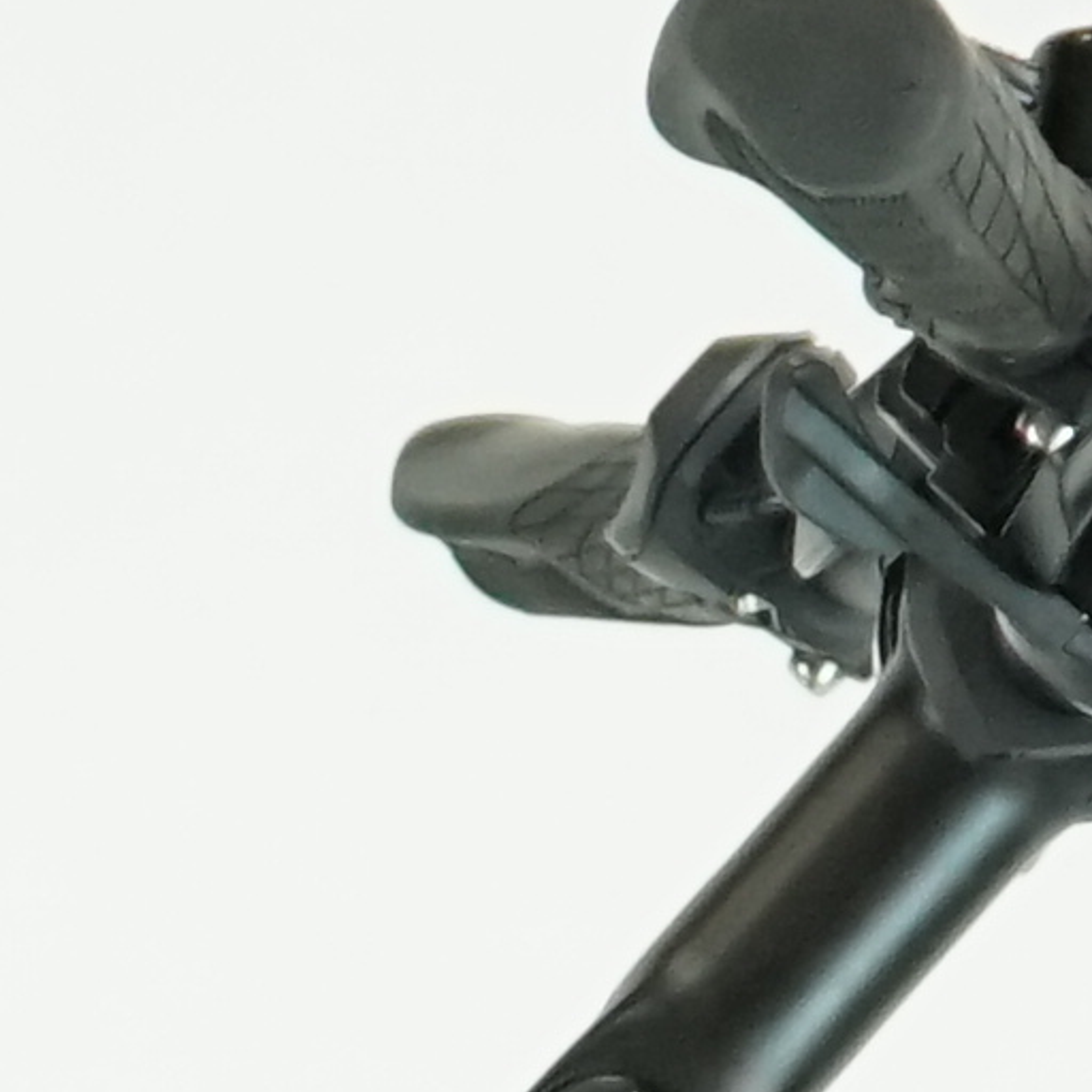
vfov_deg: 3.0
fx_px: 19915
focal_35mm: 558
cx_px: -1220
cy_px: 4136
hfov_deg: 3.1
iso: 2000
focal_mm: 56
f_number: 5.6
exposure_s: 1/200
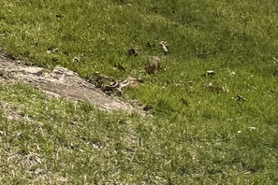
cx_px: -358
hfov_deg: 13.3
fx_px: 934
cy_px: -282
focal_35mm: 121
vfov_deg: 9.8
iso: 80
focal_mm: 6.76
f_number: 1.78
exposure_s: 1/6173
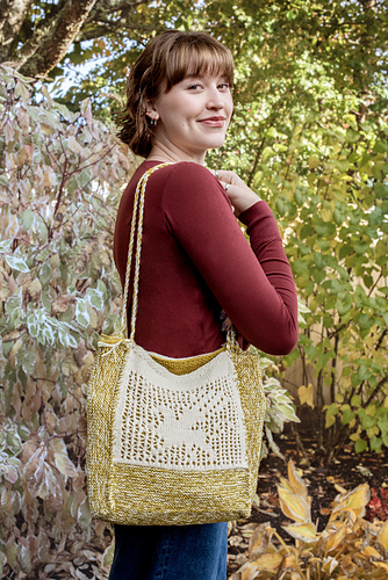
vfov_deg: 39.6
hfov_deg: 27.0
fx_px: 807
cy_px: 290
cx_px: 194
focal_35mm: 50
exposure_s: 1/60
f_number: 11
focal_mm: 50
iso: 250
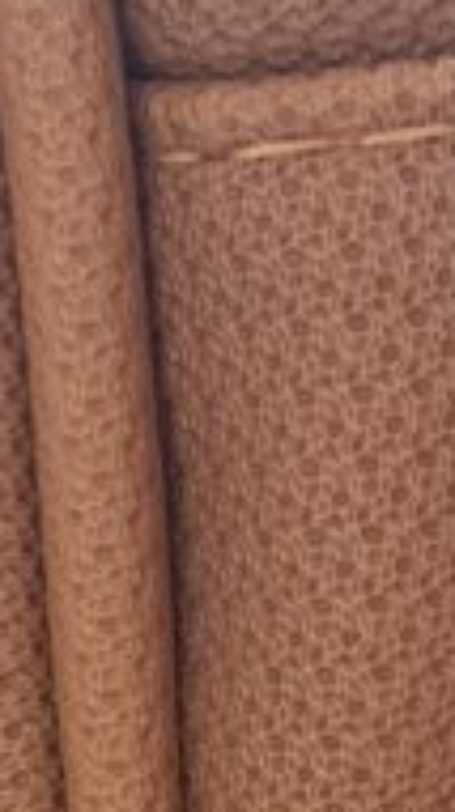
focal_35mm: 219
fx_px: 4712
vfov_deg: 9.8
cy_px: 876
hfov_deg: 5.4
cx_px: -464
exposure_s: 1/60
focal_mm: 6.76
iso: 250
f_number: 1.78
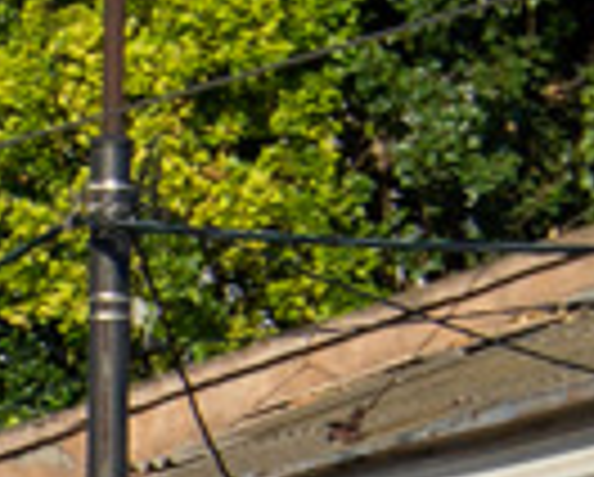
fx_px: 10110
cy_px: 1350
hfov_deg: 3.3
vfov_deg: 2.7
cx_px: -837
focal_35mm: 574
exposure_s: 1/500
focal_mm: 45
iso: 100
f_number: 7.1
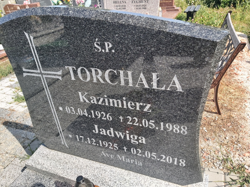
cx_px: 125
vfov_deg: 53.1
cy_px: 94
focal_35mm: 26
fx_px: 188
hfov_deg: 67.3
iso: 64
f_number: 1.7
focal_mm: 3.92
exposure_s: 1/992
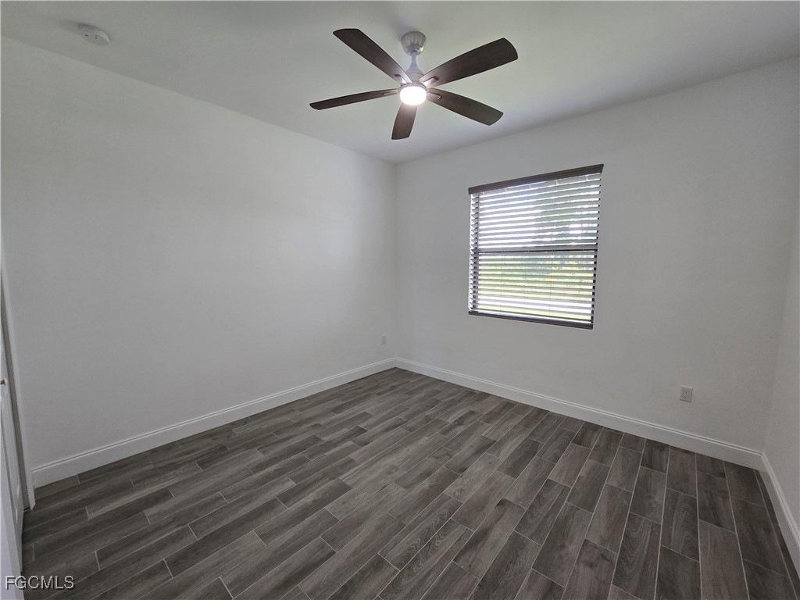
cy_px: 300
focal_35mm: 13
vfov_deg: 89.9
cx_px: 400
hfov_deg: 106.2
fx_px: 300
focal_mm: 2.2
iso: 80
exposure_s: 1/60
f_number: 2.2
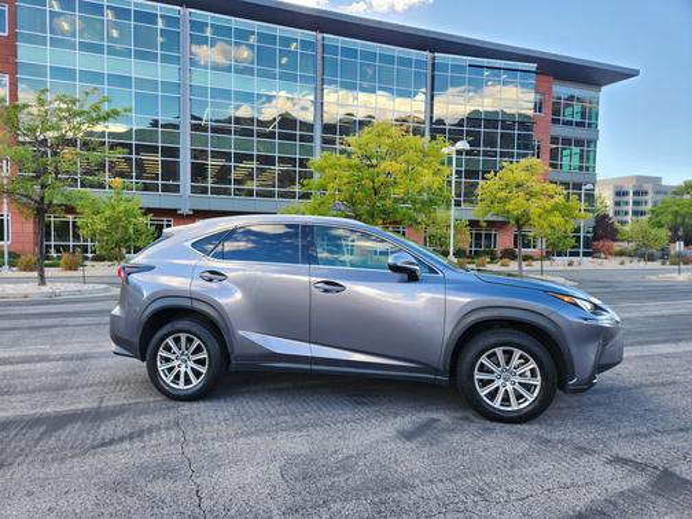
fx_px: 460
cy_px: 260
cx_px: 346
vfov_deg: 58.9
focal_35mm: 23
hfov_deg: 73.9
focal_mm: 5.4
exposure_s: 1/180
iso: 50
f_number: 1.8
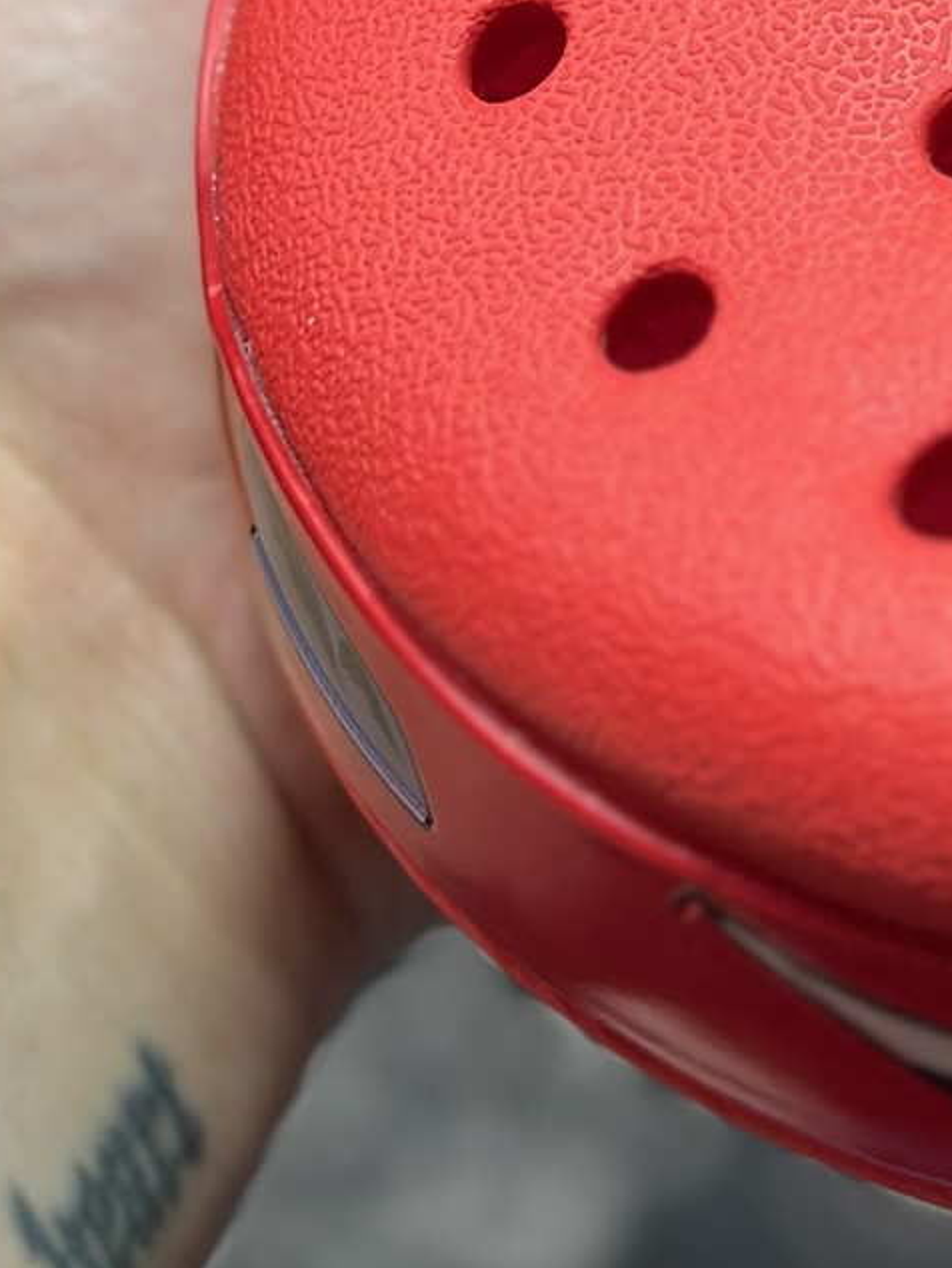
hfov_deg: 9.5
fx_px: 5680
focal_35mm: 155
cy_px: -404
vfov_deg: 12.3
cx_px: 1096
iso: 80
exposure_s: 1/355
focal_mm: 6.86
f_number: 1.78
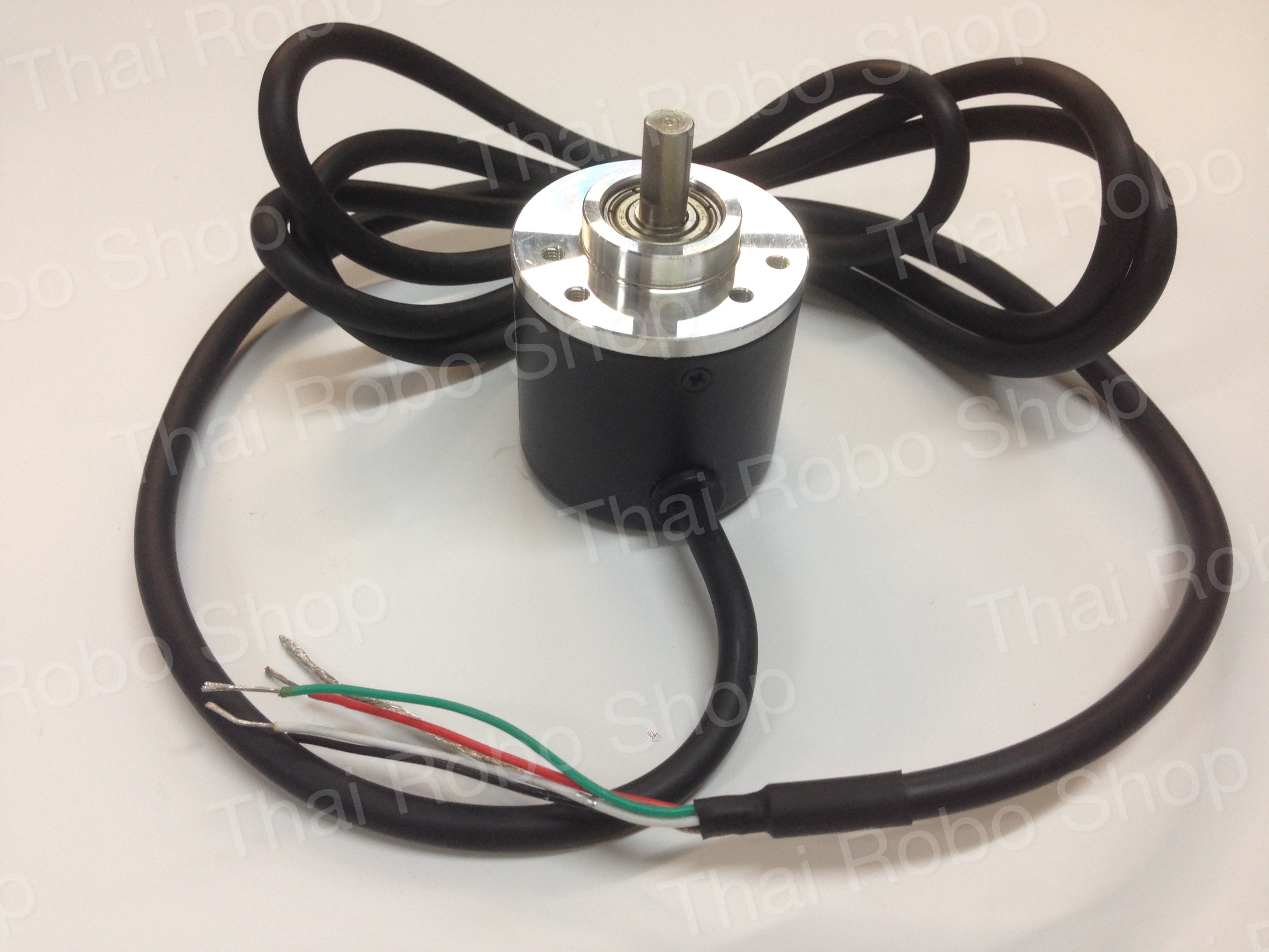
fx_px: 1210
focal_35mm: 33
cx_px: 634
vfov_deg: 42.9
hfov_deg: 55.4
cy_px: 476
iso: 64
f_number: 2.4
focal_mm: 4.12
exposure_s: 1/20
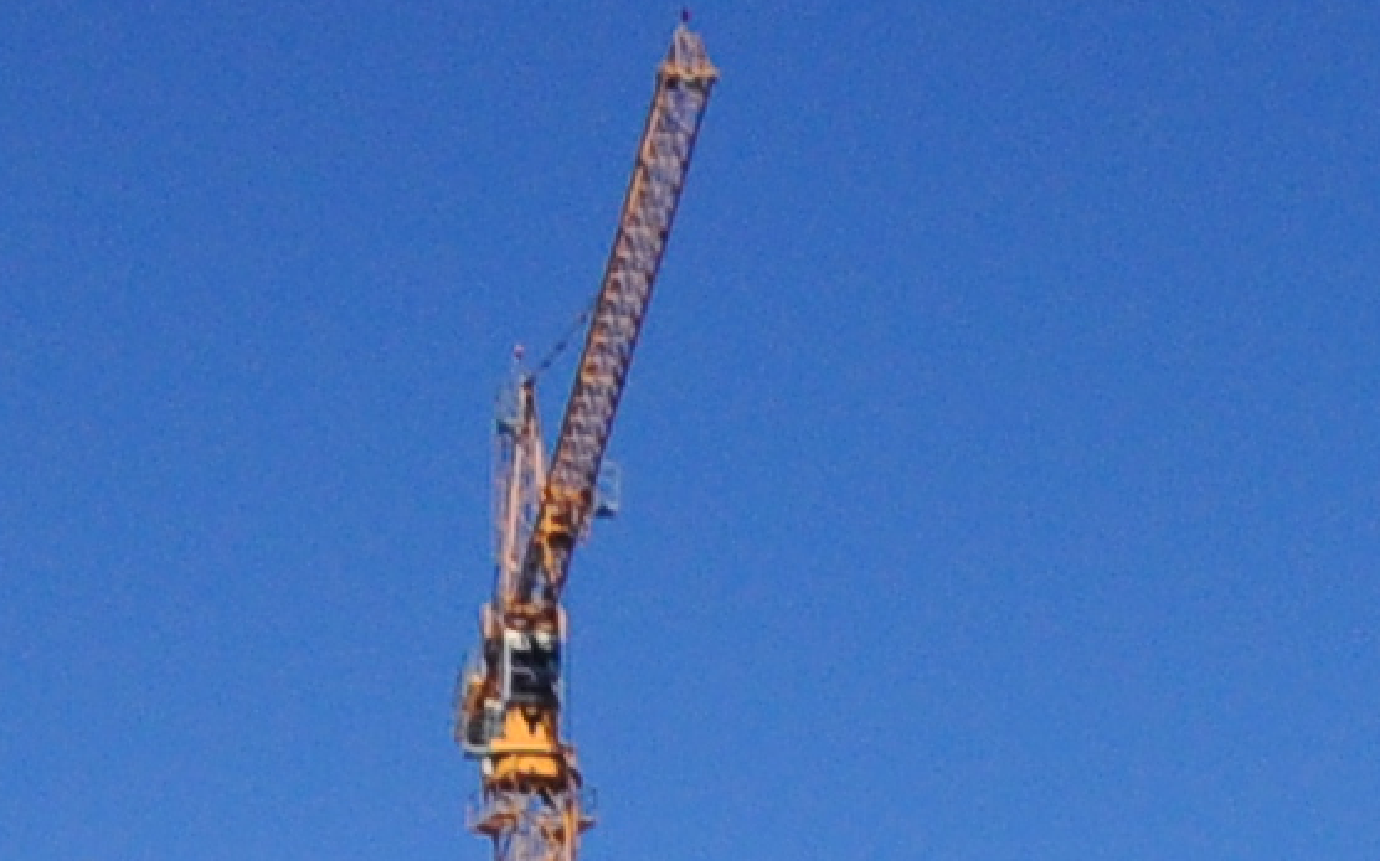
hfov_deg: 9.2
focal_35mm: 212
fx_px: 7970
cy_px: 3203
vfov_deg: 5.5
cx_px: 2931
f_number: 8
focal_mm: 18
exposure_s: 1/3200
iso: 400
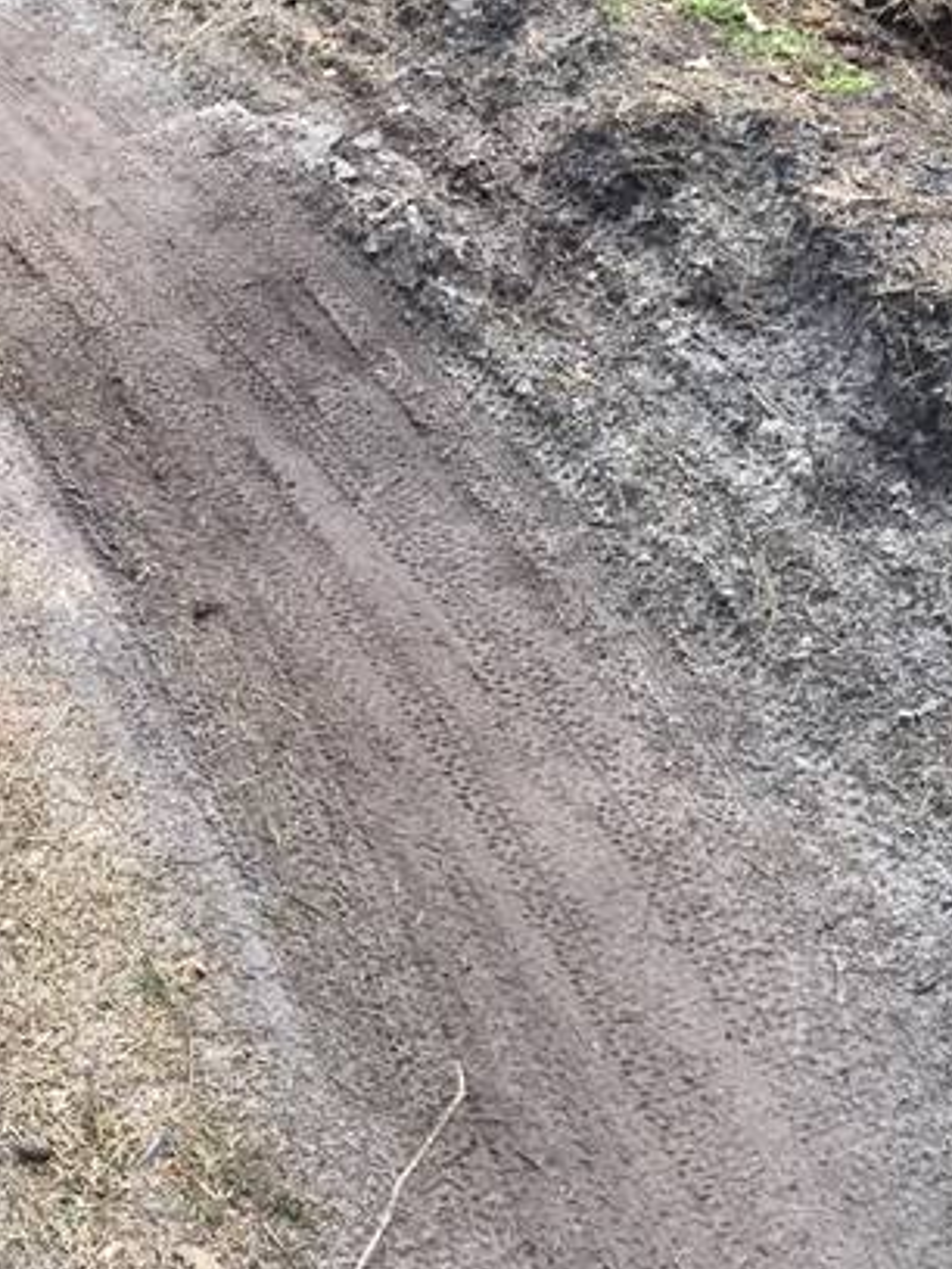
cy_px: 37
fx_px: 2347
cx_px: -48
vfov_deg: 28.6
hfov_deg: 21.9
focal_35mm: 64
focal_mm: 4.15
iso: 64
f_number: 2.2
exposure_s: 1/33
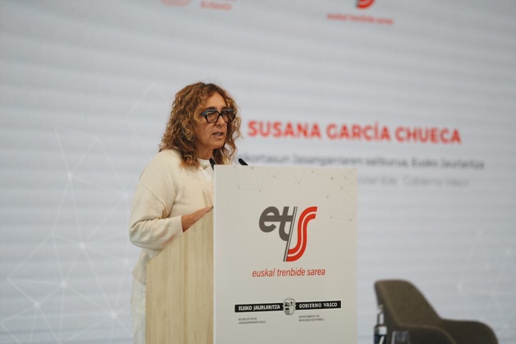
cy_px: 172
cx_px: 258
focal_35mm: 135
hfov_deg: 15.2
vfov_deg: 10.2
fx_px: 1935
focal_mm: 135
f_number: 1.8
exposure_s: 1/640
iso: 100
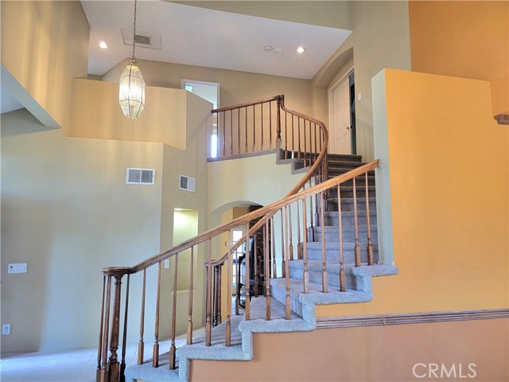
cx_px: 254
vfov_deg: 56.8
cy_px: 191
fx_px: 353
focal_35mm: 24
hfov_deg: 71.6
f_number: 1.8
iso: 160
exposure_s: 1/40
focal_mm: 6.7
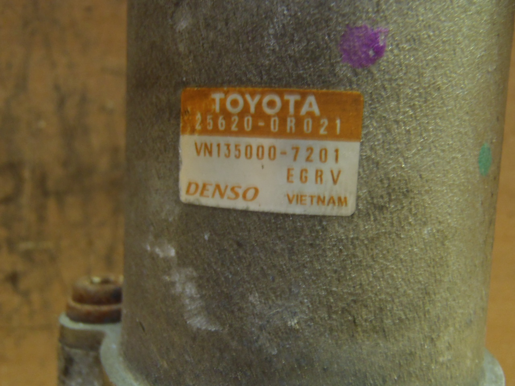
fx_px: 550
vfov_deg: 38.7
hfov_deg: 50.1
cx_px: 258
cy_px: 193
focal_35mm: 37
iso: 320
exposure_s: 1/4
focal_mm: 6.64
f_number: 4.7
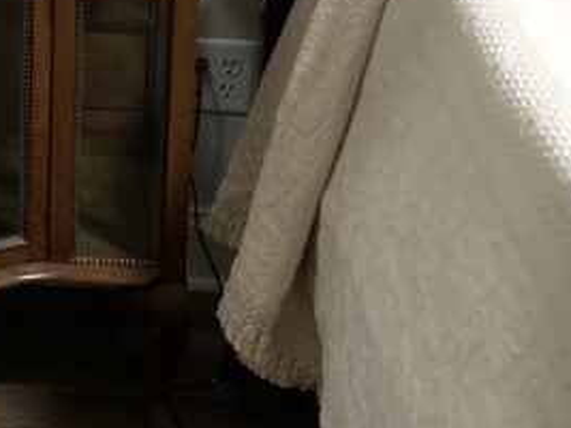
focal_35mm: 78
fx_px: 1286
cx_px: -233
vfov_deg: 18.0
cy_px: -75
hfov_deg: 21.7
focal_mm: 5.7
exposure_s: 1/60
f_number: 1.5
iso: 500
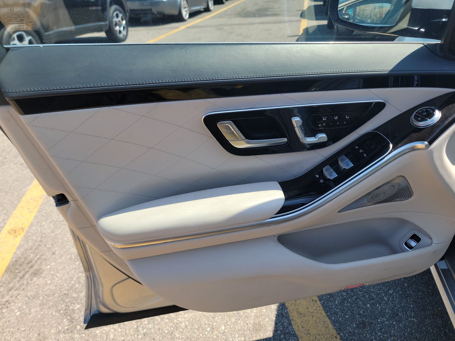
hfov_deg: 71.6
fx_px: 315
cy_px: 170
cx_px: 228
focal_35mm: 24
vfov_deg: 56.8
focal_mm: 6.7
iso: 50
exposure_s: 1/342
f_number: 1.8
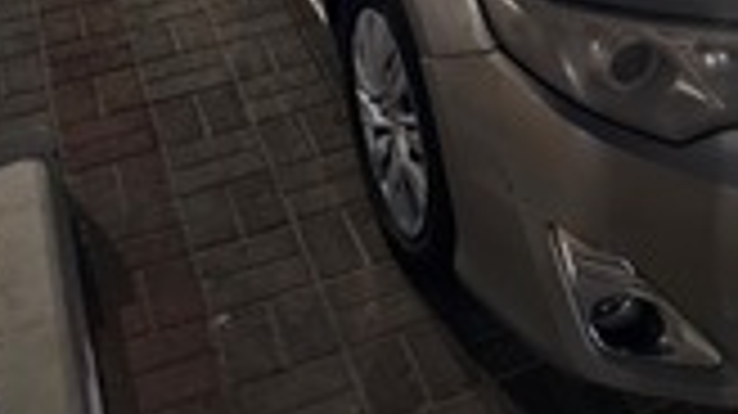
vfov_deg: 15.5
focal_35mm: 70
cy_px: -254
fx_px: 1369
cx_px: 677
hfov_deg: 28.9
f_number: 1.7
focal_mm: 6.3
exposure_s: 1/17.2
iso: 1250
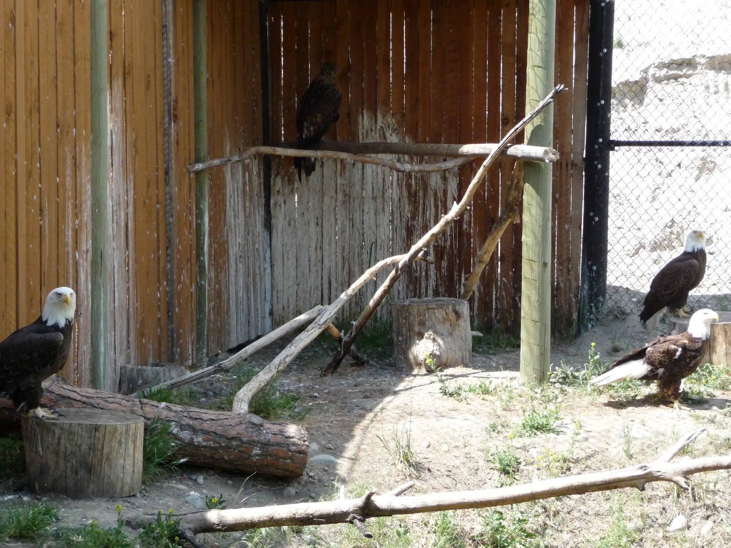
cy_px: 274
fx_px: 1626
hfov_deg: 25.3
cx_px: 366
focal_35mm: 77
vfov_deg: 19.1
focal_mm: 13.1
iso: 320
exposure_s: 1/500
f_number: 4.6
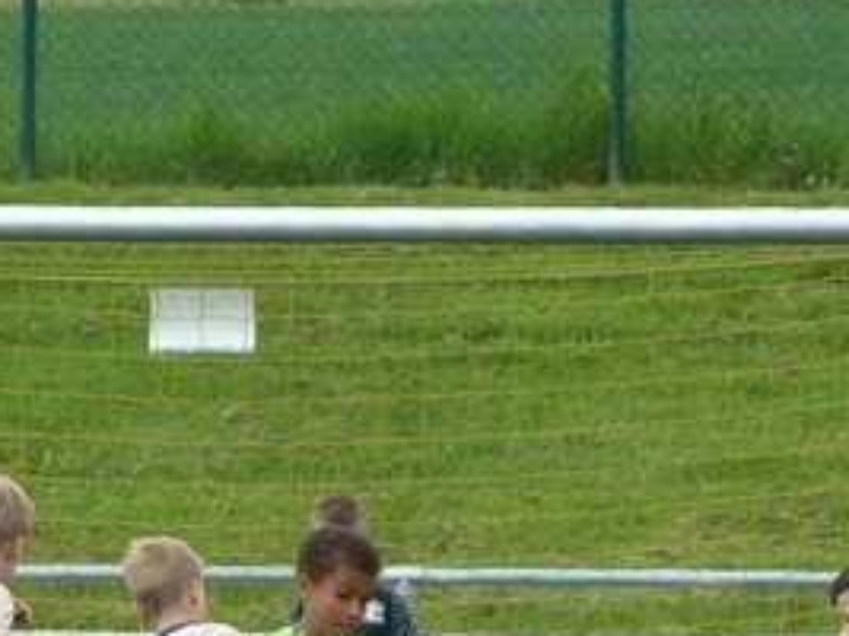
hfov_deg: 2.5
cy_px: 619
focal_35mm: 787
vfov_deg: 1.9
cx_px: 130
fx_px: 19293
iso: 160
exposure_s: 1/400
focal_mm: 49.2
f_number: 4.9
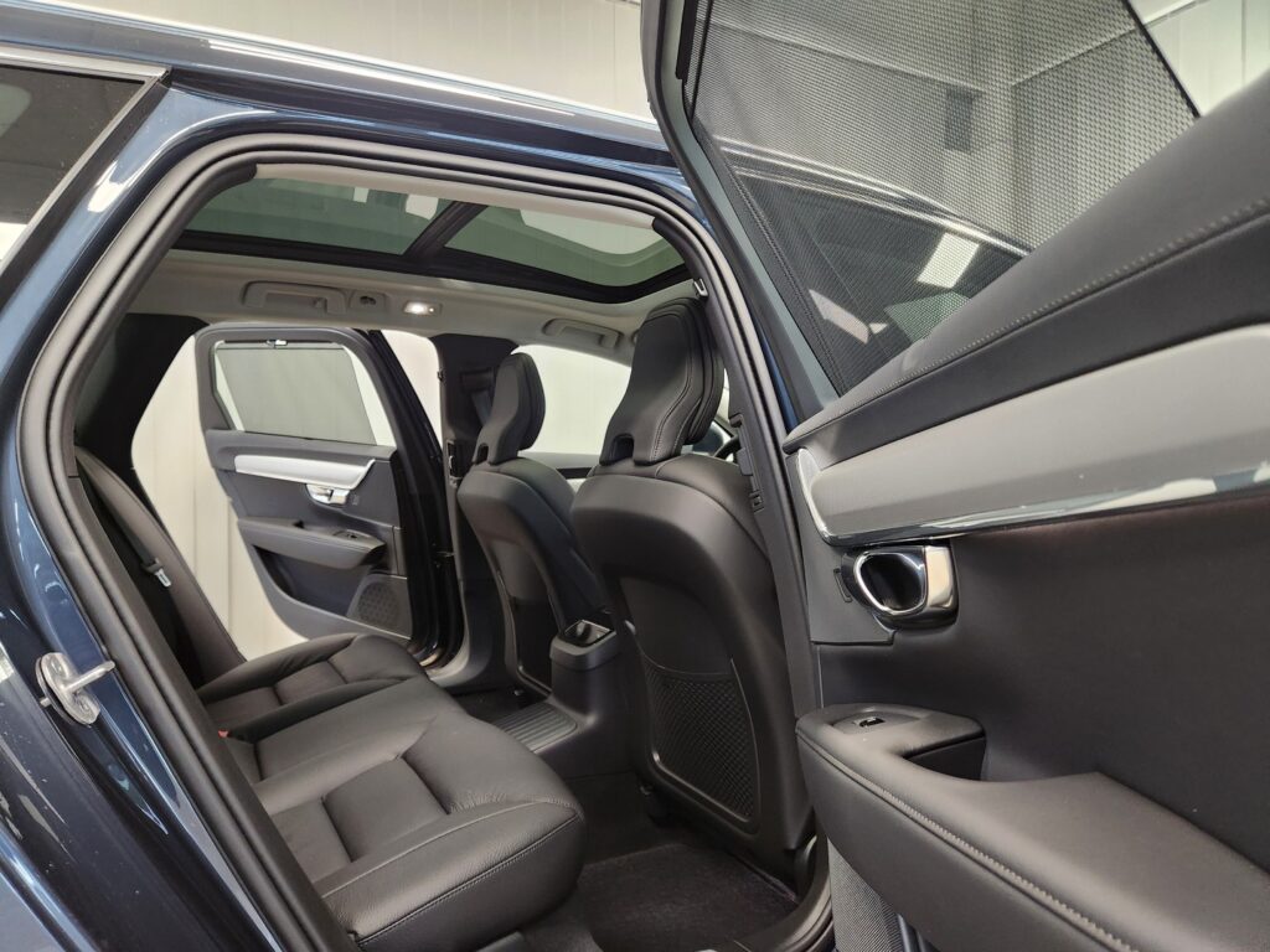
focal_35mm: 23
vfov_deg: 58.9
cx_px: 635
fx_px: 844
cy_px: 476
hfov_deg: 73.9
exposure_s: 1/100
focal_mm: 5.4
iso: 500
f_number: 1.8
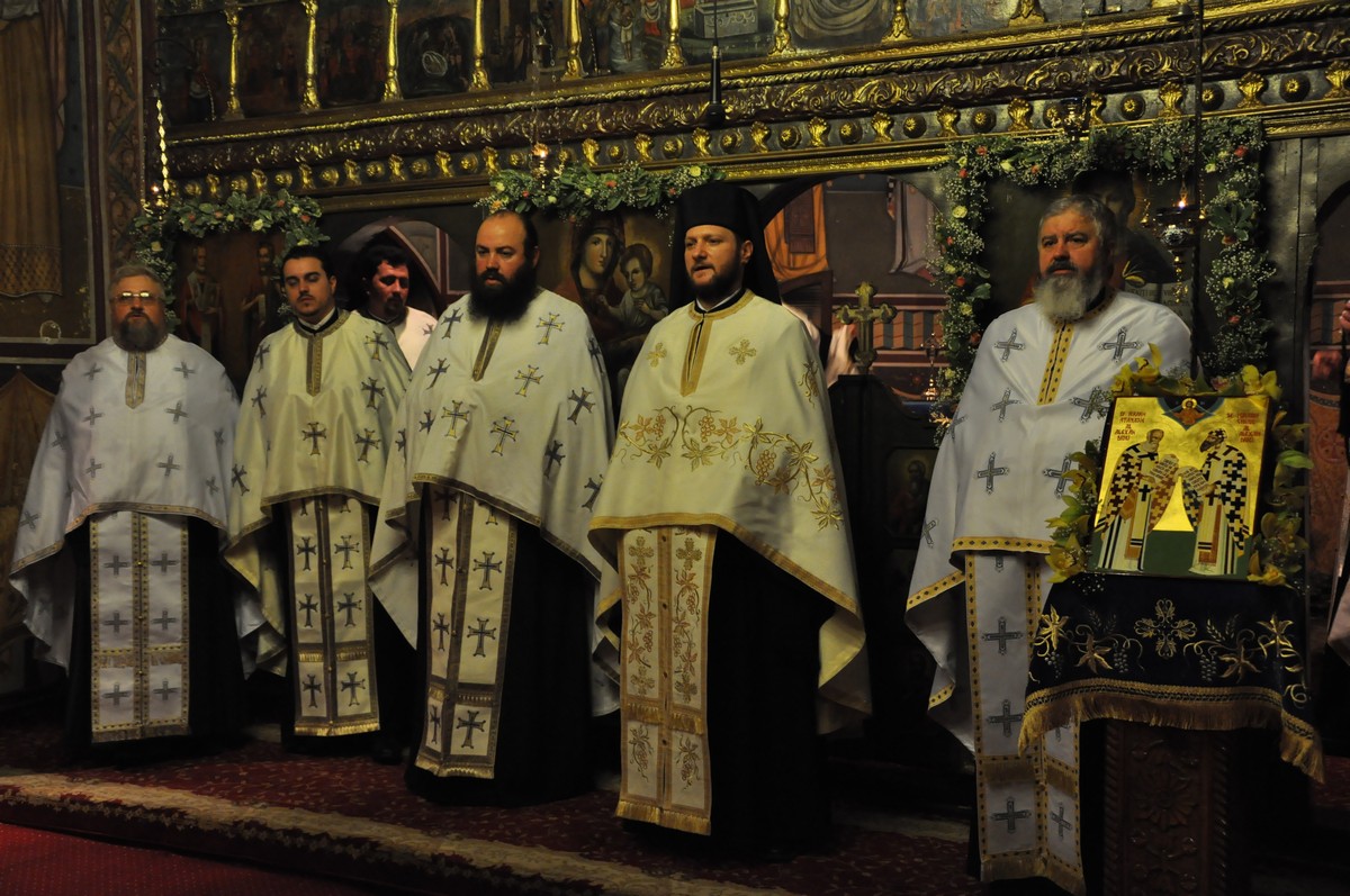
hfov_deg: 43.7
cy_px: 448
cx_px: 675
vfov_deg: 29.8
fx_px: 1685
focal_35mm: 45
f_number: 4.5
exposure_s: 1/25
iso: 1600
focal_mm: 30
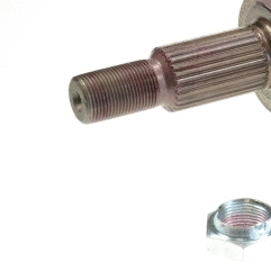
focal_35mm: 268
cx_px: 295
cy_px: 72
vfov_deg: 6.5
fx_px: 2374
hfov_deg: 6.5
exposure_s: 1/640
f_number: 6.3
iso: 1600
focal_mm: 85
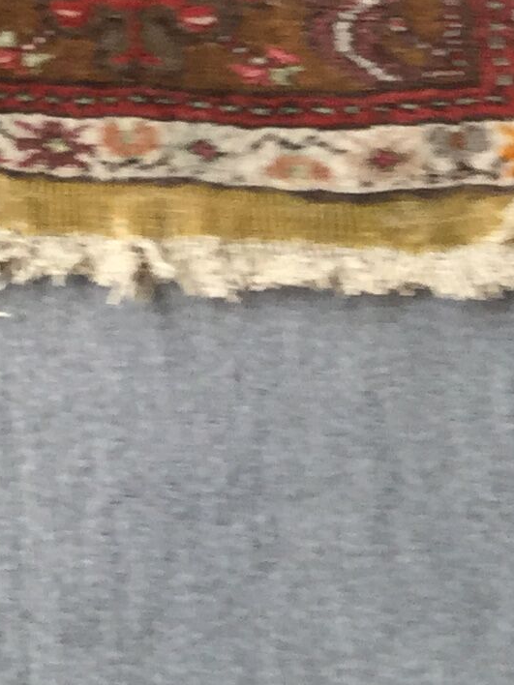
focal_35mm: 143
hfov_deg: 9.8
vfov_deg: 12.6
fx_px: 2831
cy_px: -546
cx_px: -446
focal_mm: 3.3
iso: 50
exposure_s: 1/100
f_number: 2.4
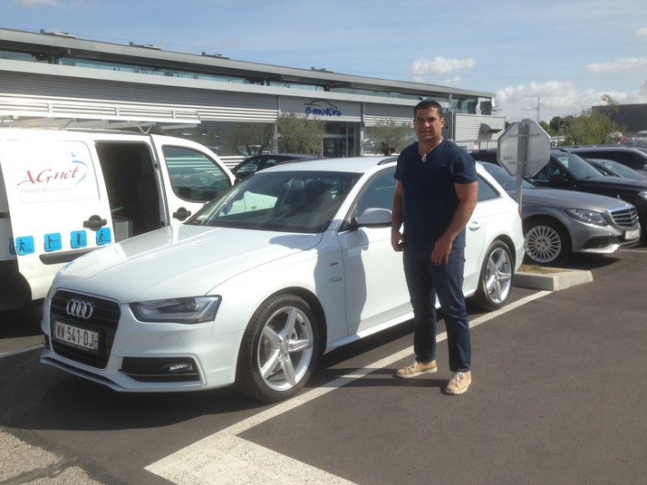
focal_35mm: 37
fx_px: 691
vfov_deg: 38.6
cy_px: 226
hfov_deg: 50.1
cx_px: 299
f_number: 2.4
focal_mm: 4.12
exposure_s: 1/1695
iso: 50
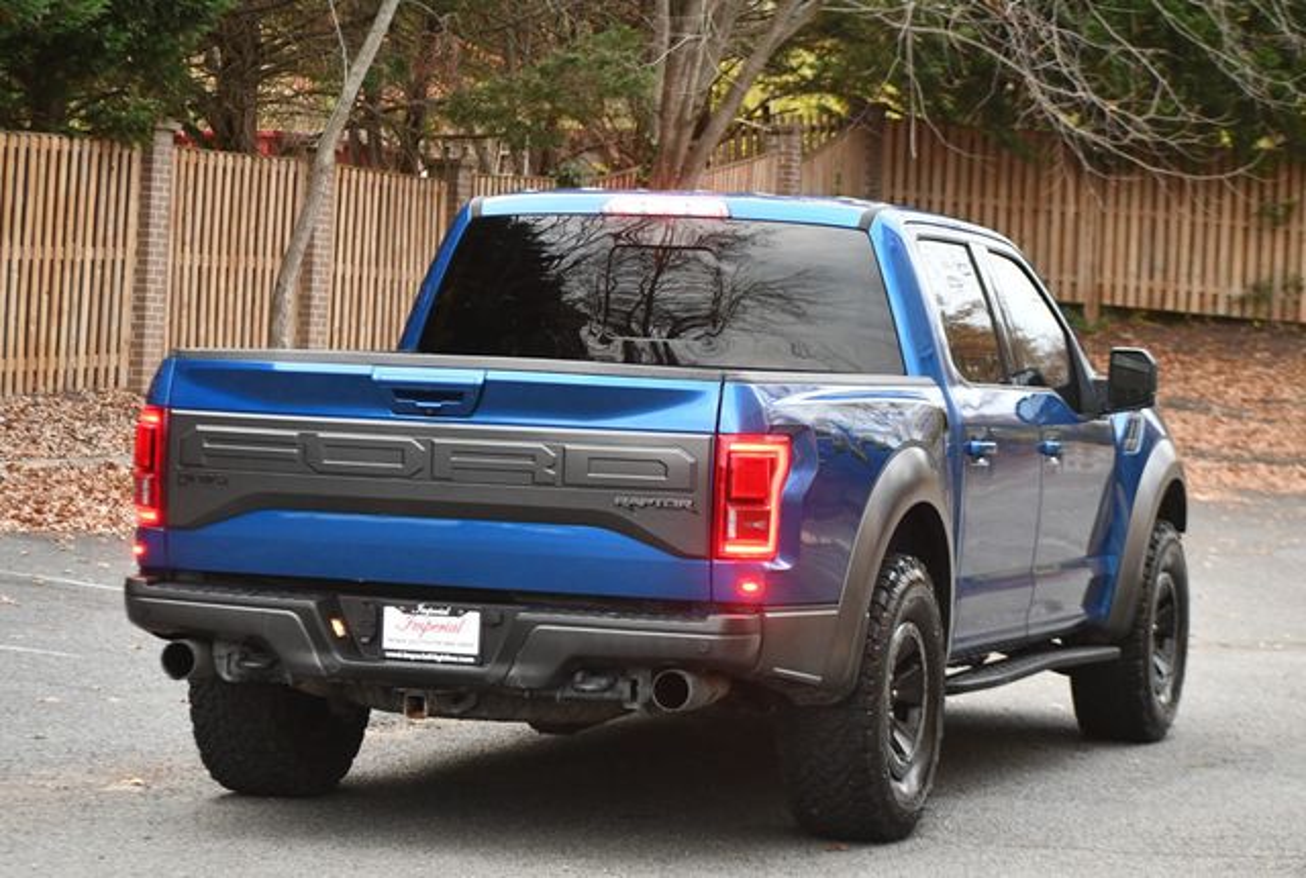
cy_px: 439
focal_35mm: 105
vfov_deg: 13.1
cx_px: 653
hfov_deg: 19.4
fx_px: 3818
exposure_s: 1/125
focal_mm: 70
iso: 2200
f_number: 4.5
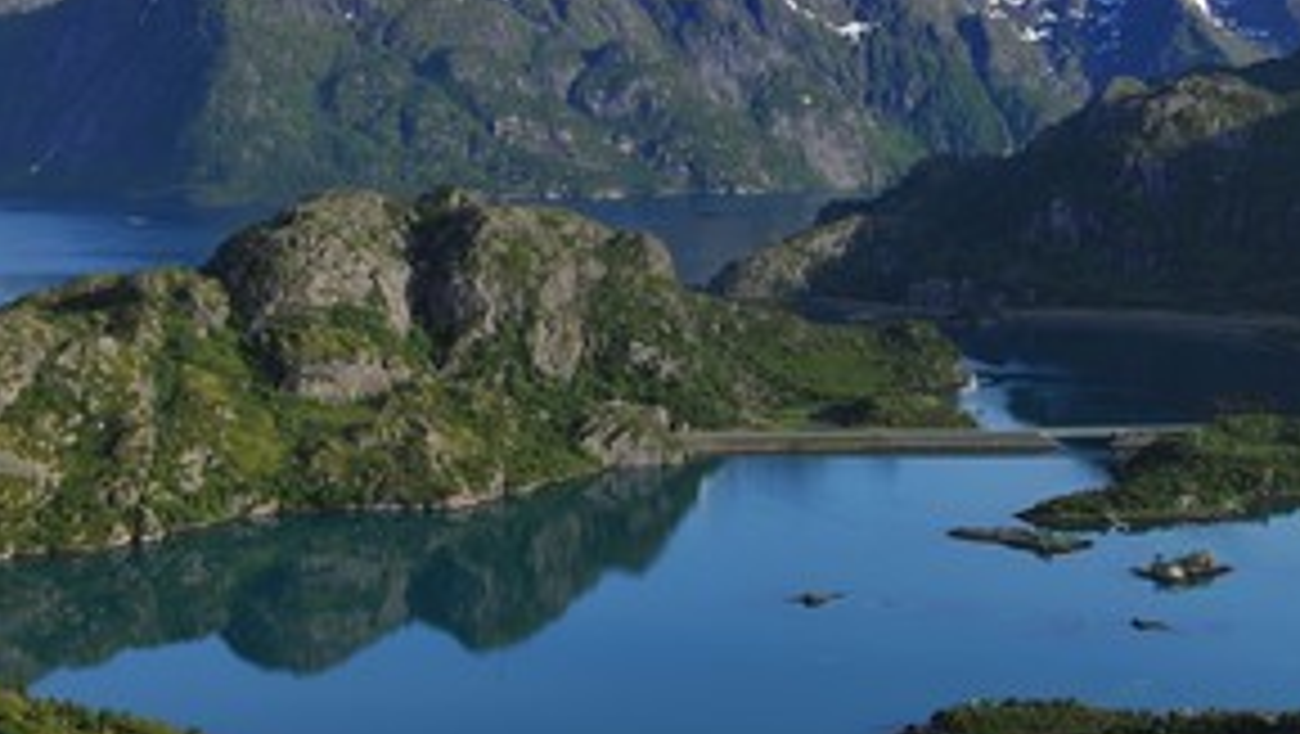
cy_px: 230
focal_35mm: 64
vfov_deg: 18.8
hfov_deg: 32.5
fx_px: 2208
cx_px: 866
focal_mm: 28
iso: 100
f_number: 4.5
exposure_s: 1/640
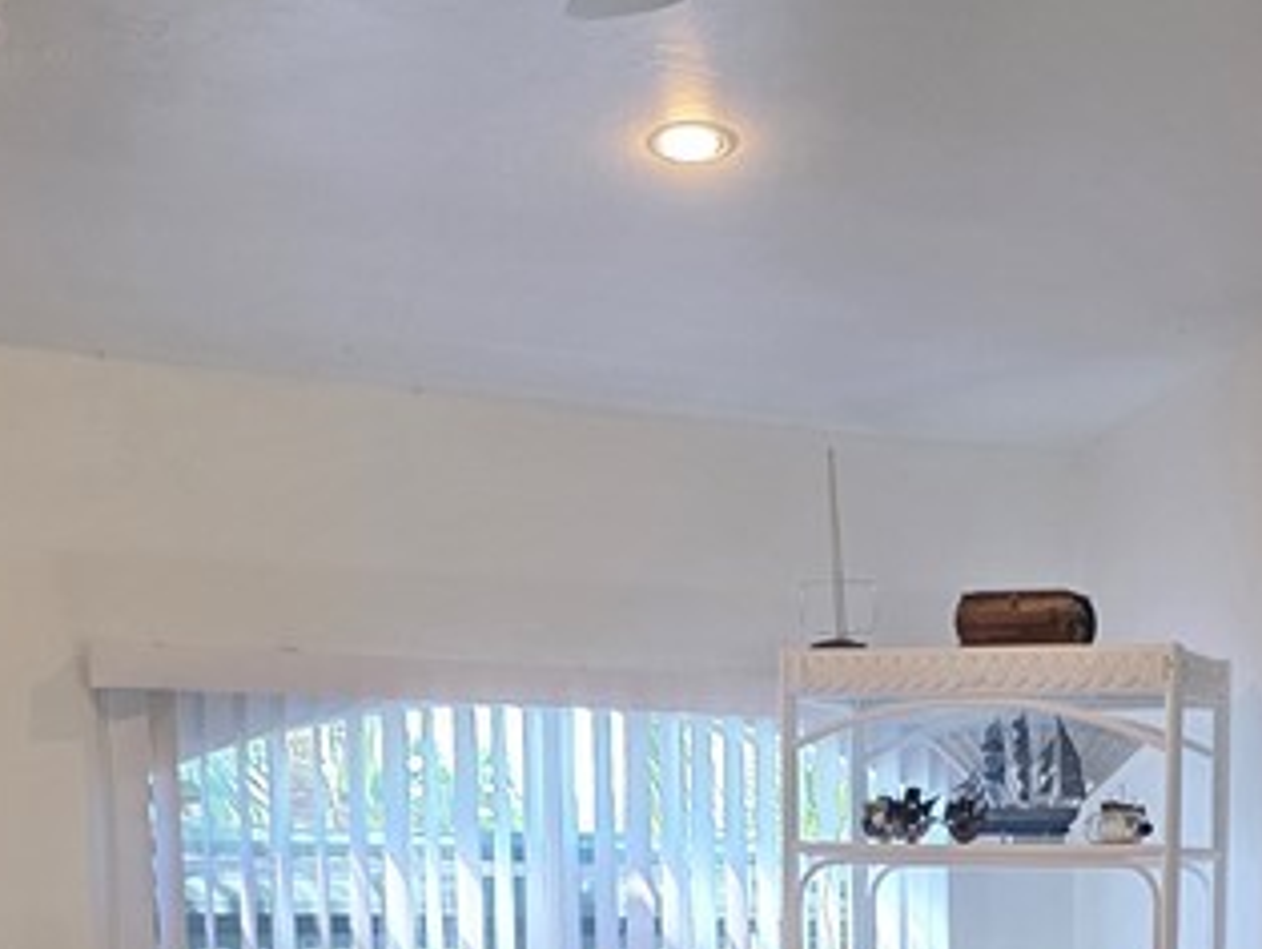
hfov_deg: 25.3
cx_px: 1101
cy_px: 1267
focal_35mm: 75
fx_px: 2736
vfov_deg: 18.2
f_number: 1.7
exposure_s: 1/120
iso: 160
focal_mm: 6.3
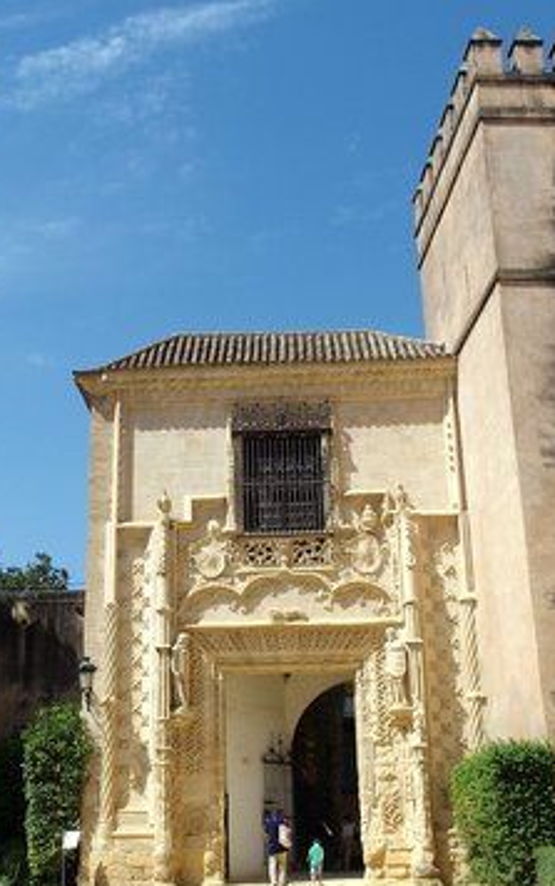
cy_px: 445
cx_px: 324
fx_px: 966
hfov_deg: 32.0
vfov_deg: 49.3
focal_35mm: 40
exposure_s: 1/800
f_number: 5
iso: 100
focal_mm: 6
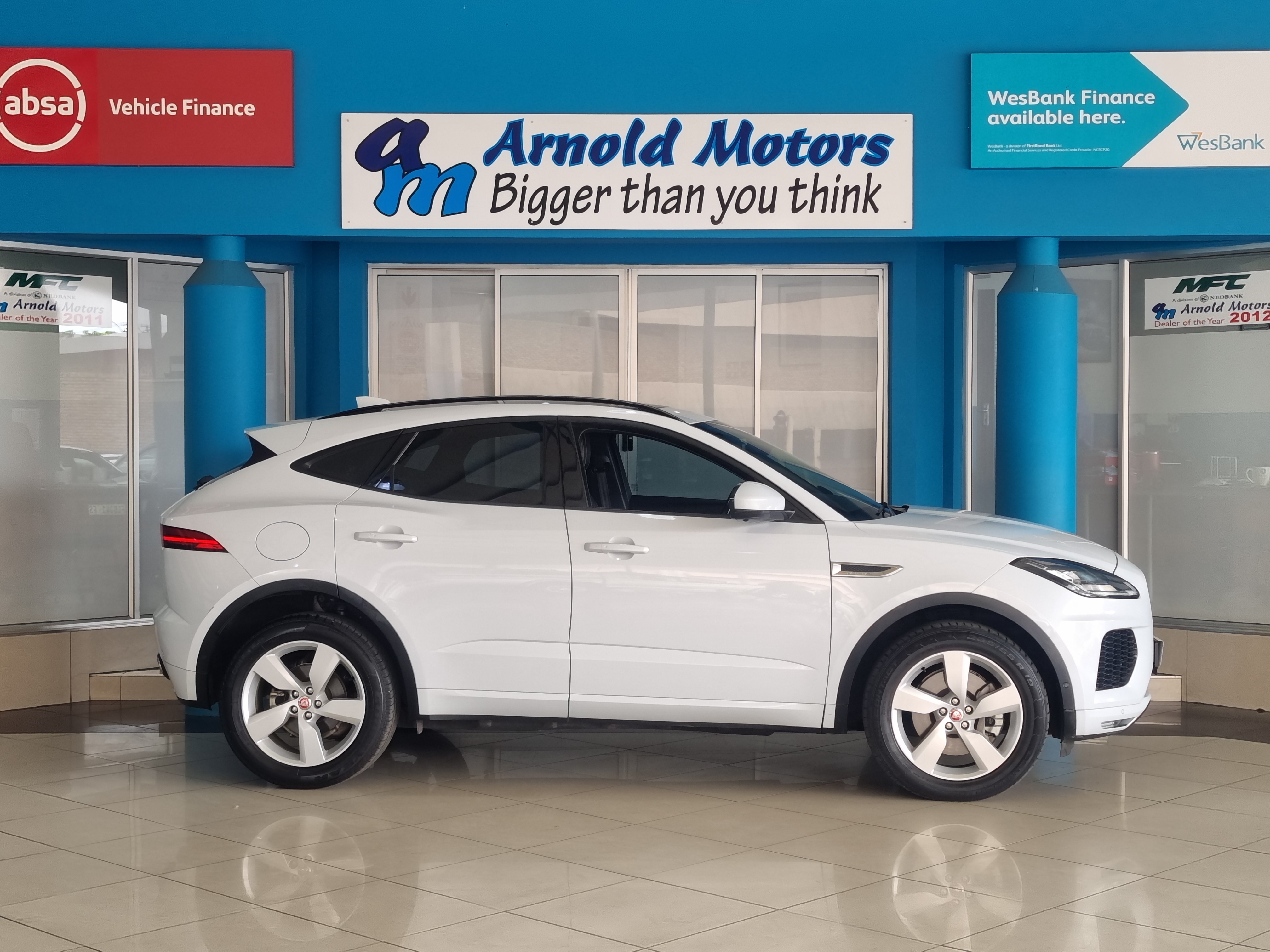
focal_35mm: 26
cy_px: 476
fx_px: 954
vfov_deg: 53.1
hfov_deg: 67.3
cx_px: 635
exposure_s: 1/100
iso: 50
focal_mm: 5.4
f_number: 1.8
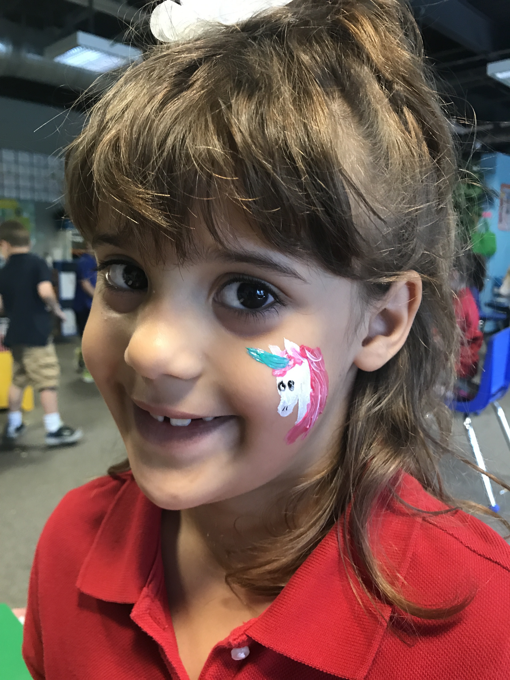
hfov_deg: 49.7
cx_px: 255
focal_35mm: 28
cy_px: 340
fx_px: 550
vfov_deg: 63.4
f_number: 1.8
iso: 50
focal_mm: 3.99
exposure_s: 1/15
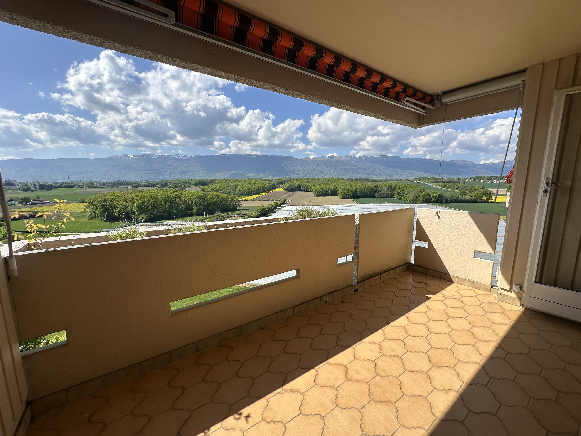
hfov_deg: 102.1
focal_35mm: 14
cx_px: 290
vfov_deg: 85.7
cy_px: 218
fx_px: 235
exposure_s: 1/1855
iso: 40
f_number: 2.2
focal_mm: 2.22
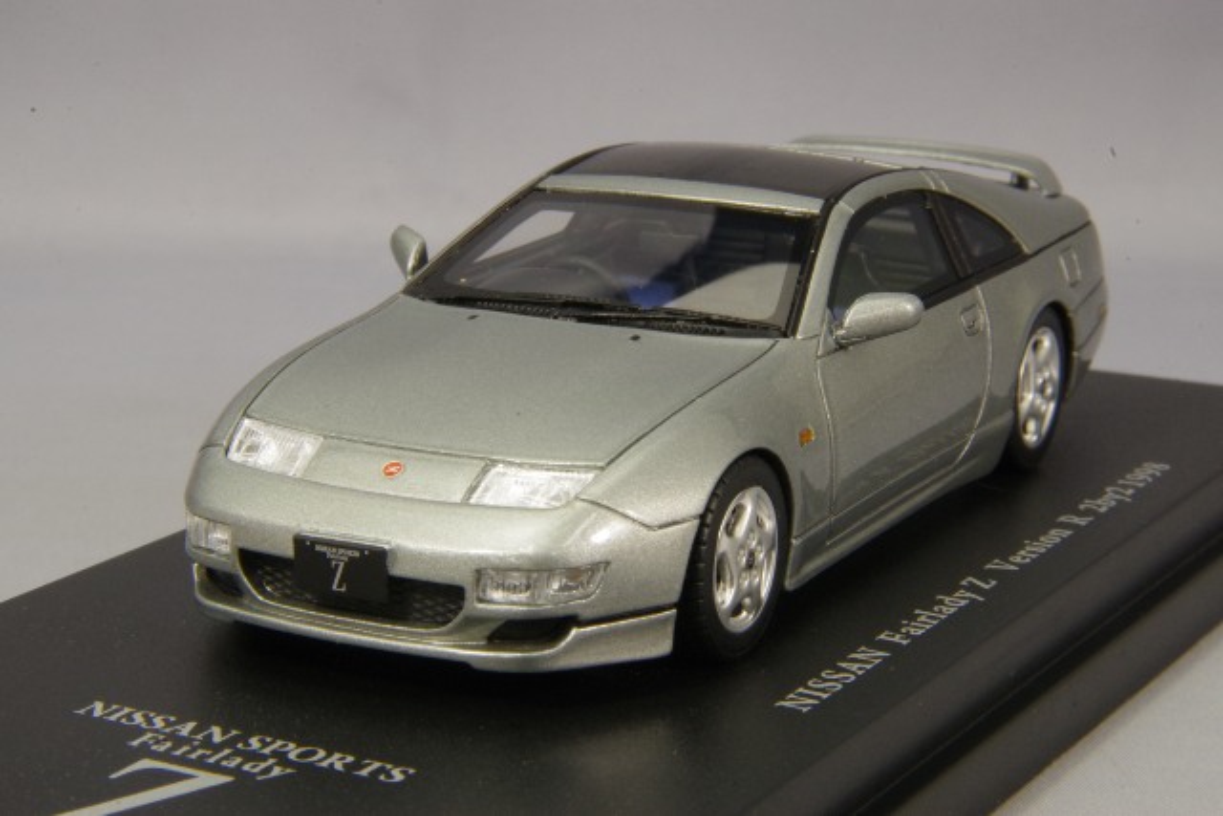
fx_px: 3806
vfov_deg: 12.2
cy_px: 408
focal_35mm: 112
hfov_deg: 18.3
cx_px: 612
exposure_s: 1/3.33
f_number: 32
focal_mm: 75
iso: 800
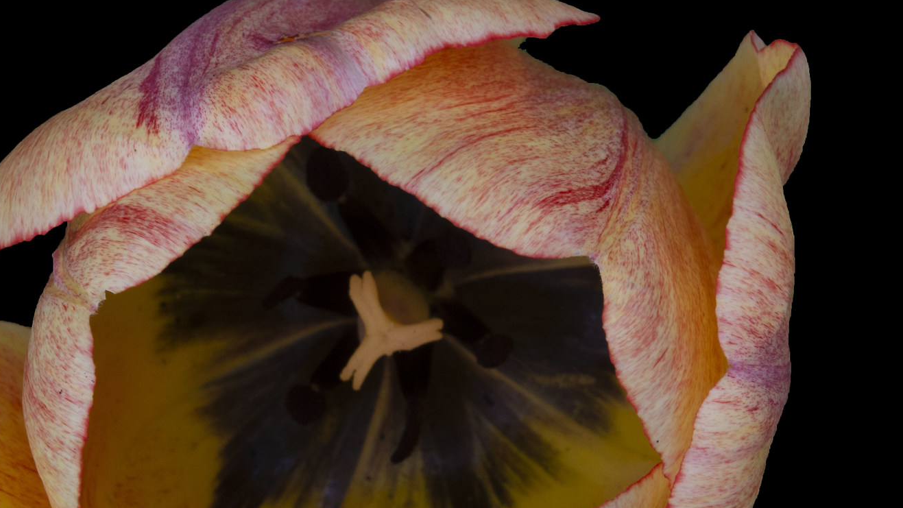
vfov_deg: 2.4
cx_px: 352
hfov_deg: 4.3
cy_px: 305
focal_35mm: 501
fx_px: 11996
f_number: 22
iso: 320
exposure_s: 1/15
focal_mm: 175
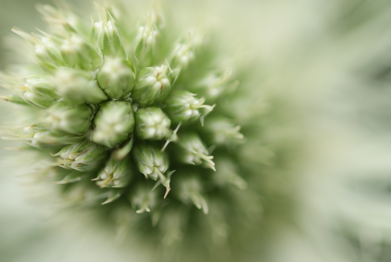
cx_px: 196
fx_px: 1142
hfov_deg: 19.4
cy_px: 131
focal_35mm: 105
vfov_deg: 13.1
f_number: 2.8
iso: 100
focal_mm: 70
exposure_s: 1/100
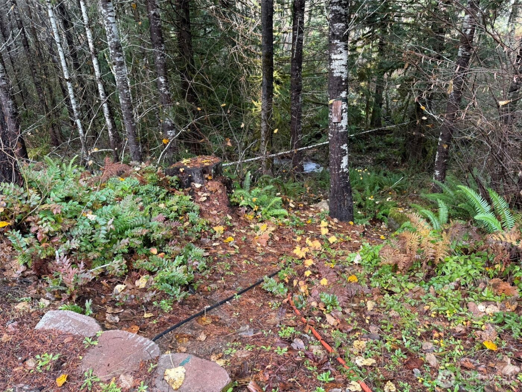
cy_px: 196
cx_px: 261
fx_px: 362
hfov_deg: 71.6
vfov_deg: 56.8
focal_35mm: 24
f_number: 1.78
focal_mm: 6.76
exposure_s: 1/121
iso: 64
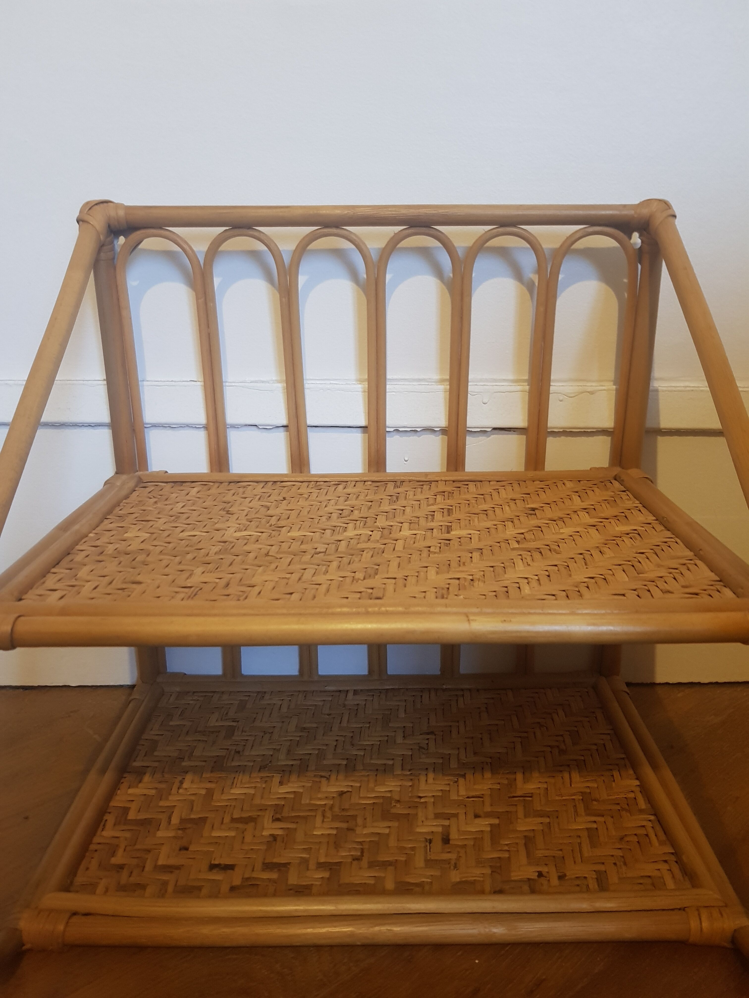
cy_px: 499
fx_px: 750
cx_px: 374
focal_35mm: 26
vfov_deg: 67.3
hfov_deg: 53.1
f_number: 1.7
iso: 200
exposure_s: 1/10
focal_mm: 4.2
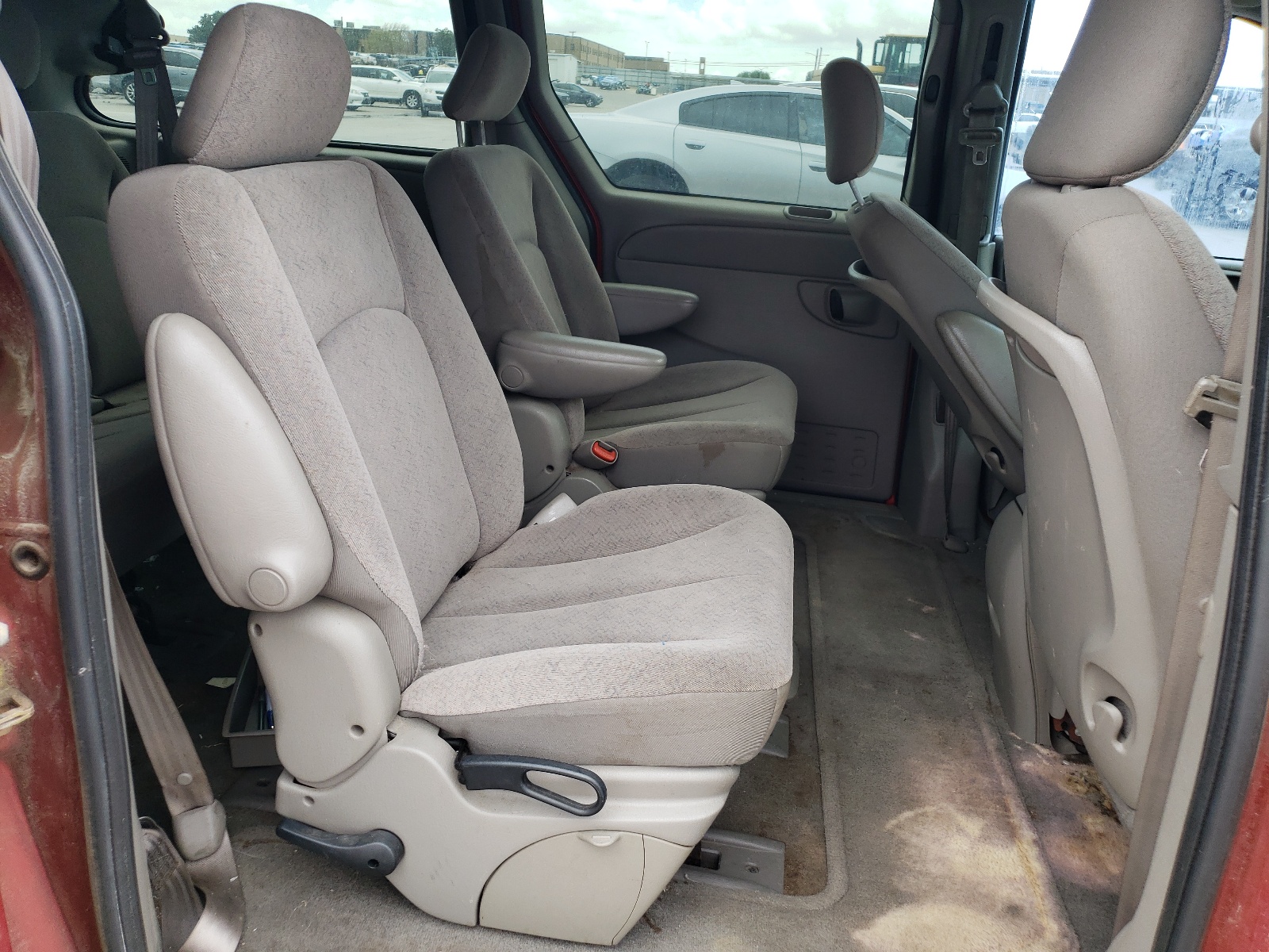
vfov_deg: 53.1
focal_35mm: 26
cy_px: 476
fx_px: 953
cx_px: 634
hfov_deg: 67.3
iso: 50
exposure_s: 1/286
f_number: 1.5
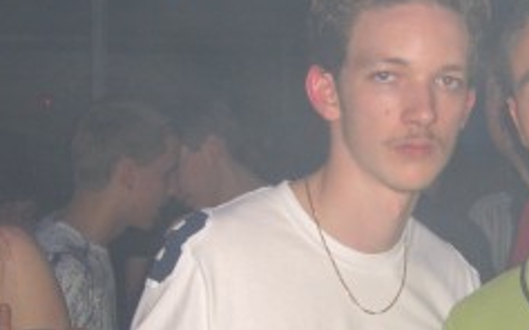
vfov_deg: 12.8
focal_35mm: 102
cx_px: 437
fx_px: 1470
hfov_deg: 20.1
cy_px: 263
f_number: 2.8
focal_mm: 7.9
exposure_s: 1/60
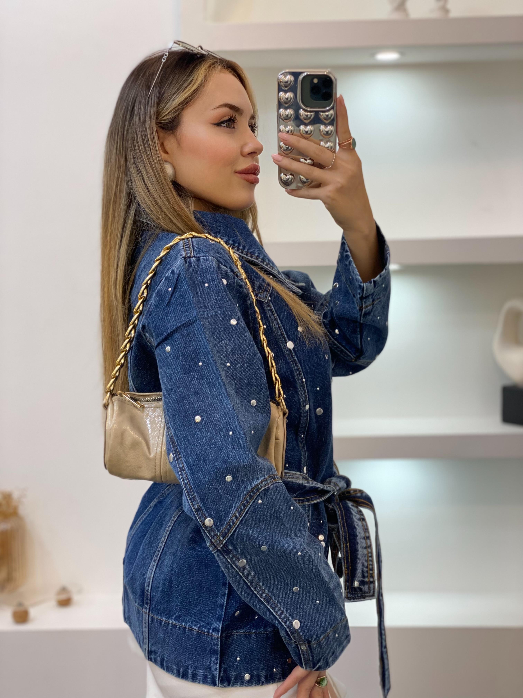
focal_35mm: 52
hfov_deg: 28.0
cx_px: 262
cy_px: 349
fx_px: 1048
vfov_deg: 36.8
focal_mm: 6
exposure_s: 1/100
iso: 100
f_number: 2
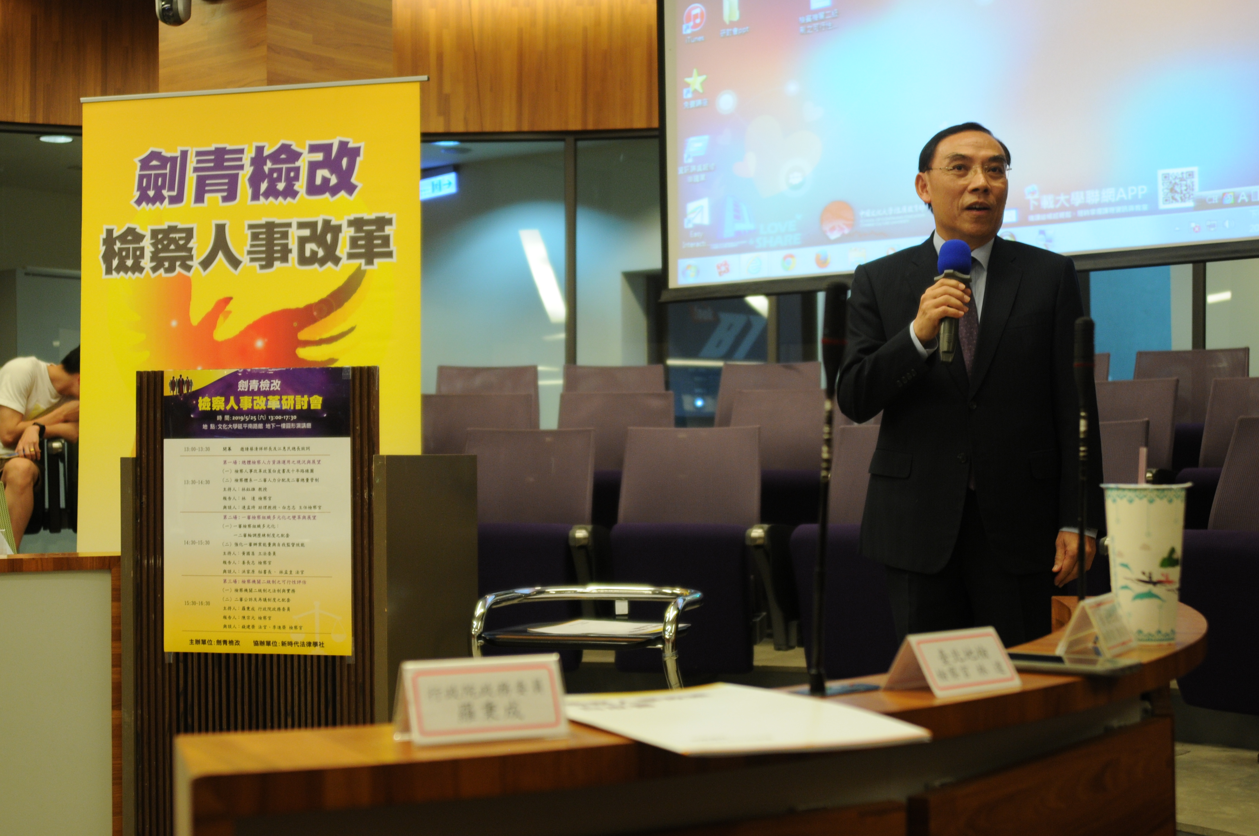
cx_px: 630
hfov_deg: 38.9
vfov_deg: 26.4
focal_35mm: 51
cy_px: 418
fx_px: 1781
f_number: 3.2
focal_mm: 34
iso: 500
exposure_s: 1/50
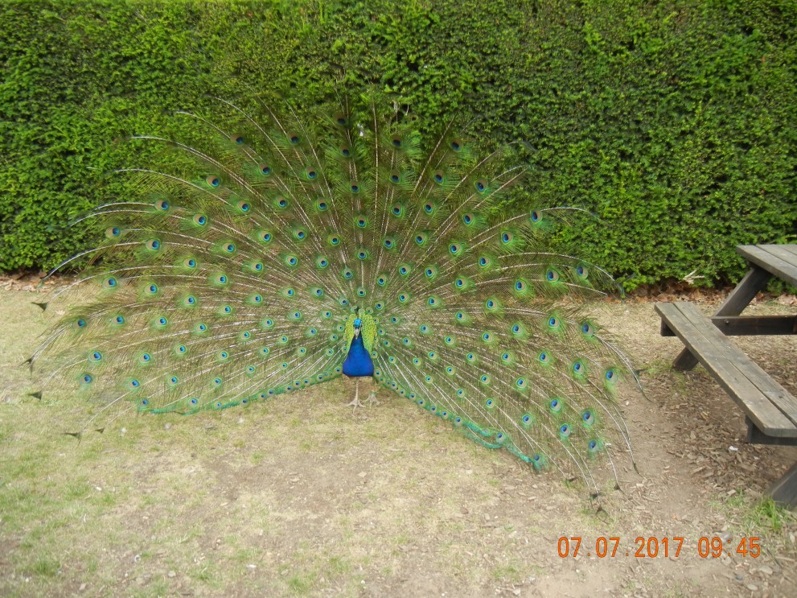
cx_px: 399
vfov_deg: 45.4
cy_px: 303
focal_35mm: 31
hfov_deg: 58.4
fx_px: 714
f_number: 3.5
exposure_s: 1/134
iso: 160
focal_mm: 5.4
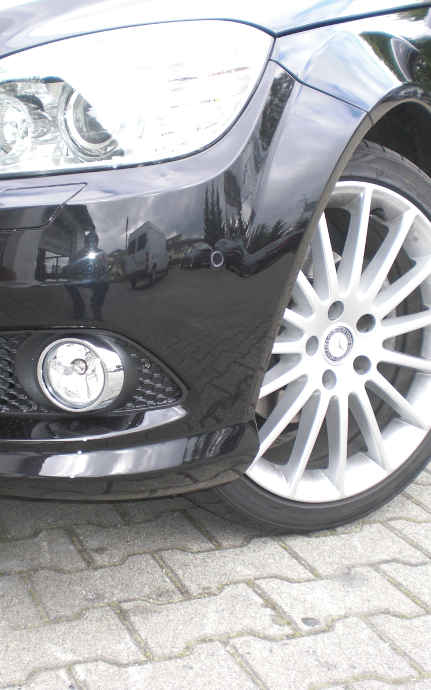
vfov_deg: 37.5
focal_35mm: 54
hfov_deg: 23.9
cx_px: 152
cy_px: 344
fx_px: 1015
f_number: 3.1
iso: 64
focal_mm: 6.3
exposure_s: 1/100
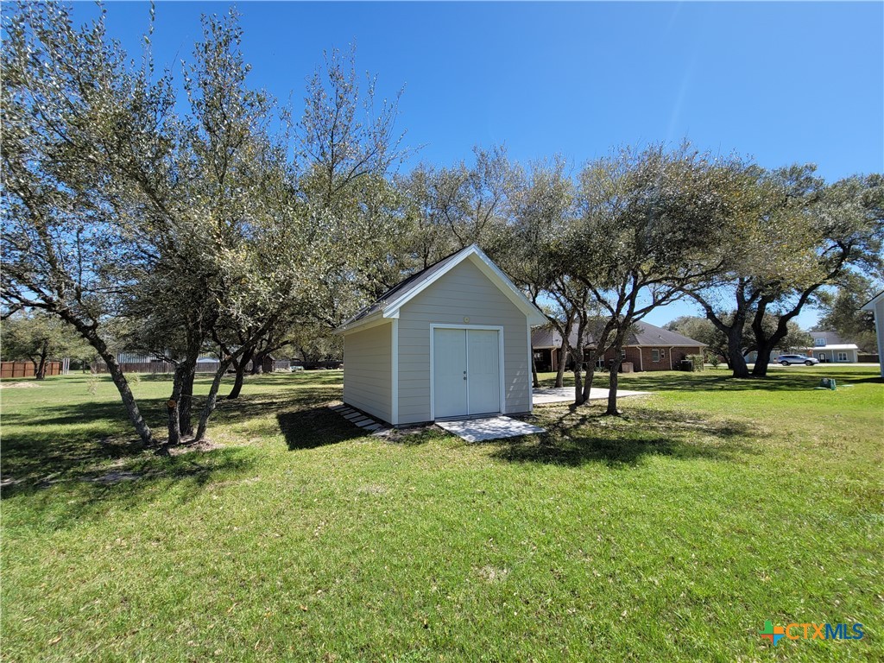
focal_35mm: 13
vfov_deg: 89.9
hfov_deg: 106.2
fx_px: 332
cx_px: 442
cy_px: 332
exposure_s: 1/1395
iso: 64
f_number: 2.2
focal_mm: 2.2
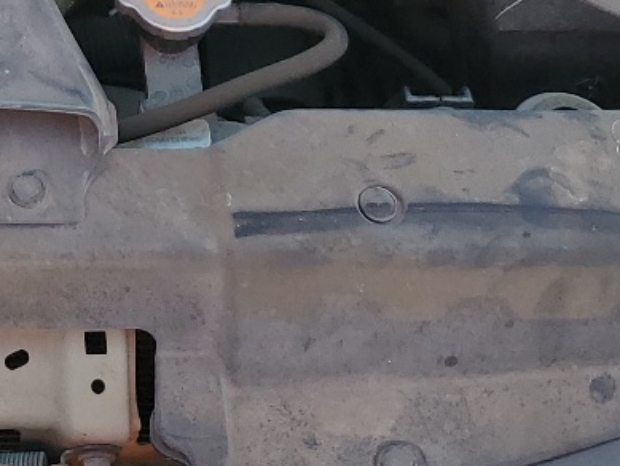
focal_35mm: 107
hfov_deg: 18.0
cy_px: -268
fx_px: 1917
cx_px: 13
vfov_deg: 13.0
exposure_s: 1/556
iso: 50
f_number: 1.5
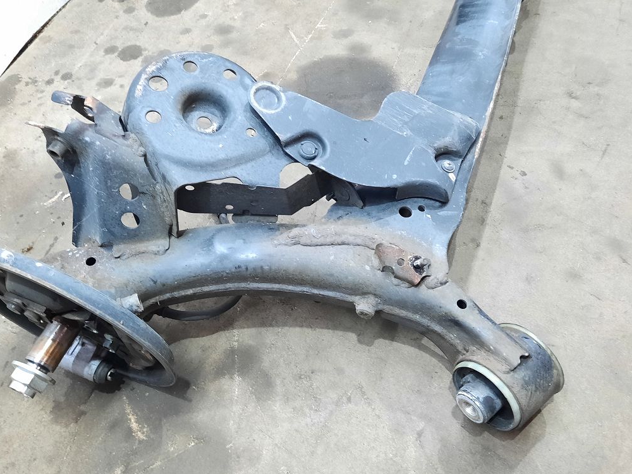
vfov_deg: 46.8
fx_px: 548
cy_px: 234
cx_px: 296
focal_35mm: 30
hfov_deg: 59.9
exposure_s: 1/33
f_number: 2
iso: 400
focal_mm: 4.6
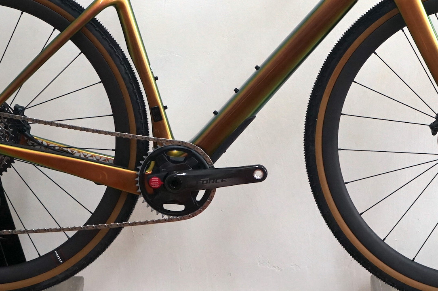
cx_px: 234
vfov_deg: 10.0
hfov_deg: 15.1
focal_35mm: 136
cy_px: 61
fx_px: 1653
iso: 1600
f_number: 5.6
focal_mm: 67
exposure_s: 1/160
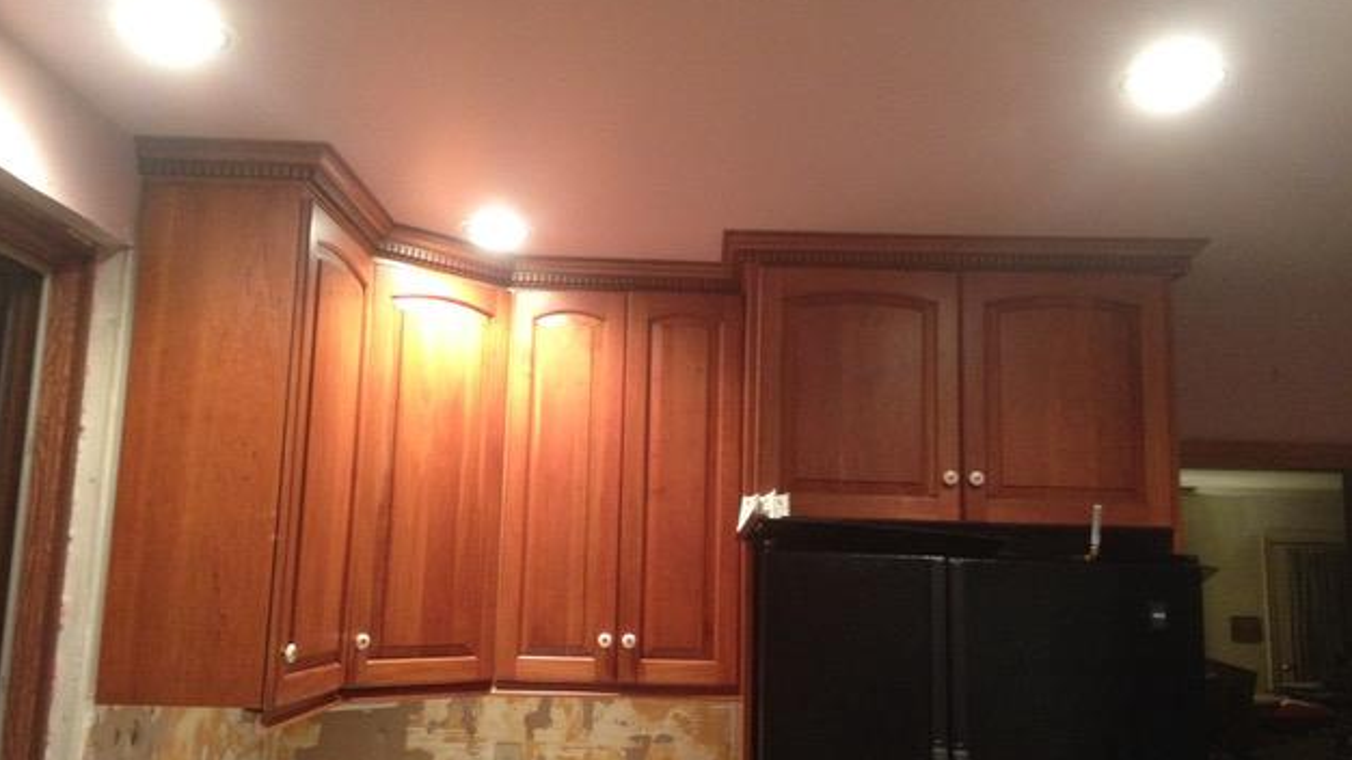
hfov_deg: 51.6
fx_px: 1398
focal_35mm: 39
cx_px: 670
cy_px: 365
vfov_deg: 30.4
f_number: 2.4
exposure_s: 1/20
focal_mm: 4.28
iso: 320
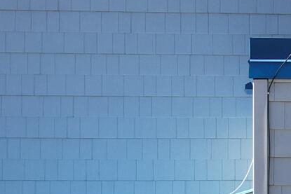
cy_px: 265
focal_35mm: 159
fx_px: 1286
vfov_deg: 8.5
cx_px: 569
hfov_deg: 11.7
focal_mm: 8.38
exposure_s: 1/1000
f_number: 2.8
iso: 100
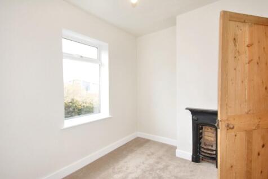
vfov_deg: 77.3
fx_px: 112
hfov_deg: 100.4
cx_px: 134
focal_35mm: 15
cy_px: 90
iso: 900
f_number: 4
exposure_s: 1/60
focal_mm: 10
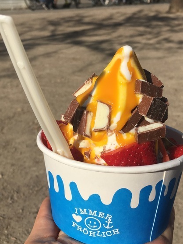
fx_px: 282
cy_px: 117
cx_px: 106
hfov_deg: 35.9
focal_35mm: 40
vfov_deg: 46.8
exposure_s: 1/3497
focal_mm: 4.15
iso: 25
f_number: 2.2
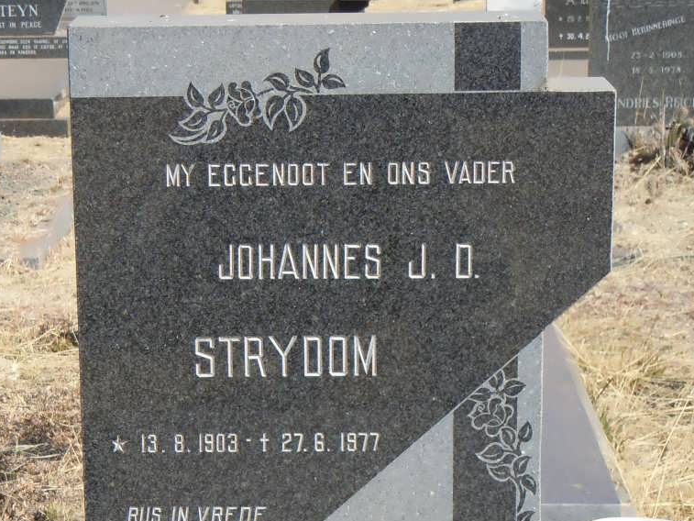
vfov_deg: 12.1
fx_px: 2446
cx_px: 277
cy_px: 397
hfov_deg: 16.1
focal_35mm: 122
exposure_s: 1/250
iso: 200
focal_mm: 13.9
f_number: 8.6
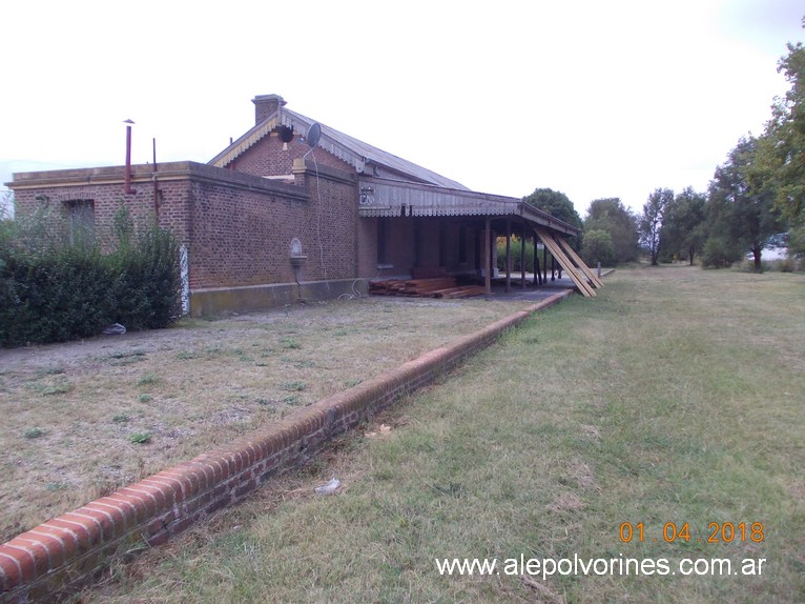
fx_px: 651
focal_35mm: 28
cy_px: 302
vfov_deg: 49.7
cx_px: 402
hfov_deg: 63.5
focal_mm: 4
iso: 80
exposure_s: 1/125
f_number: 5.4
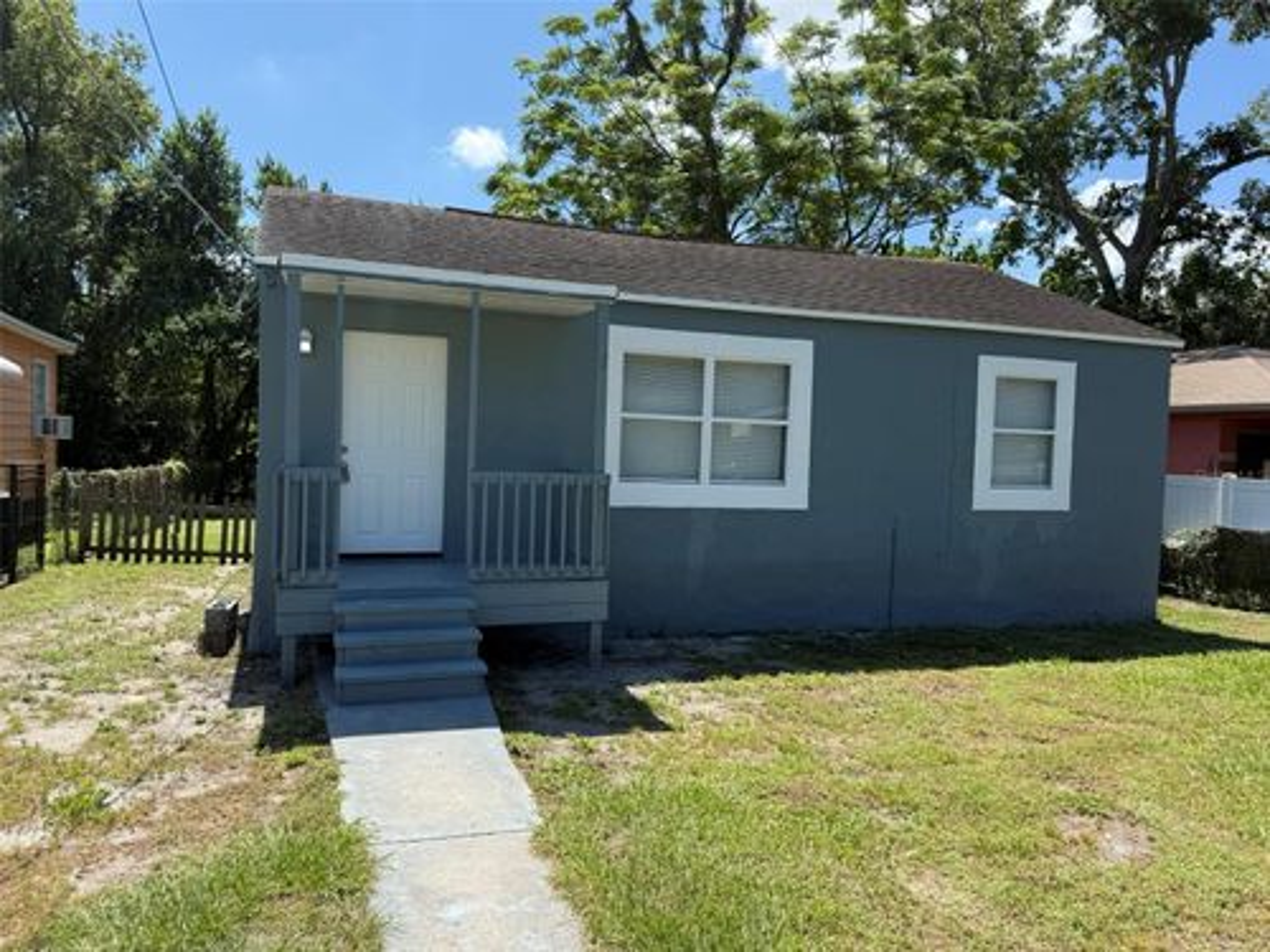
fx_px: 881
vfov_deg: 56.8
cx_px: 635
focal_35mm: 24
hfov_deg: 71.6
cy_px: 476
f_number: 1.78
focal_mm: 6.76
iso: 80
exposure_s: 1/2703
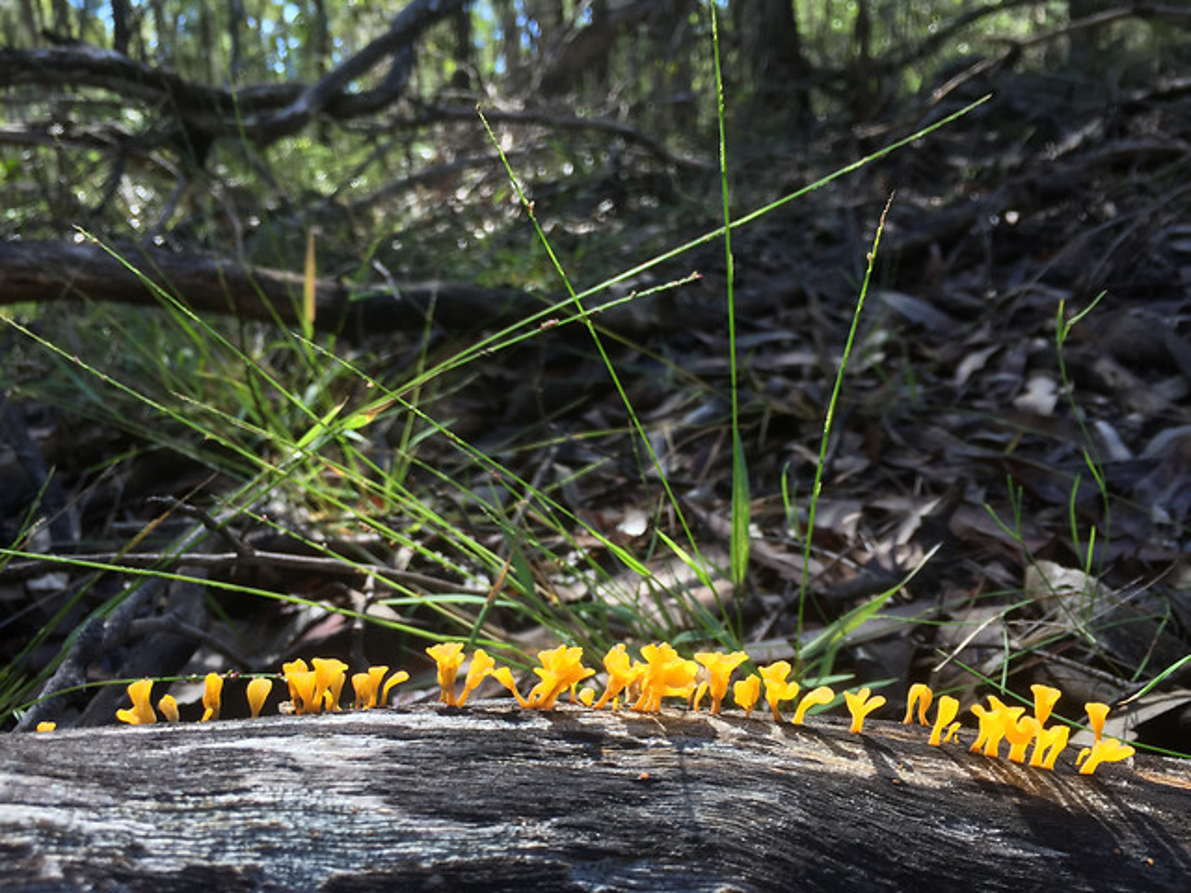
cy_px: 446
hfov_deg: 61.7
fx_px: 998
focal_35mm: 29
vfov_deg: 48.2
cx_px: 596
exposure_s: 1/150
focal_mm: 4.15
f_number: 2.2
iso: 32
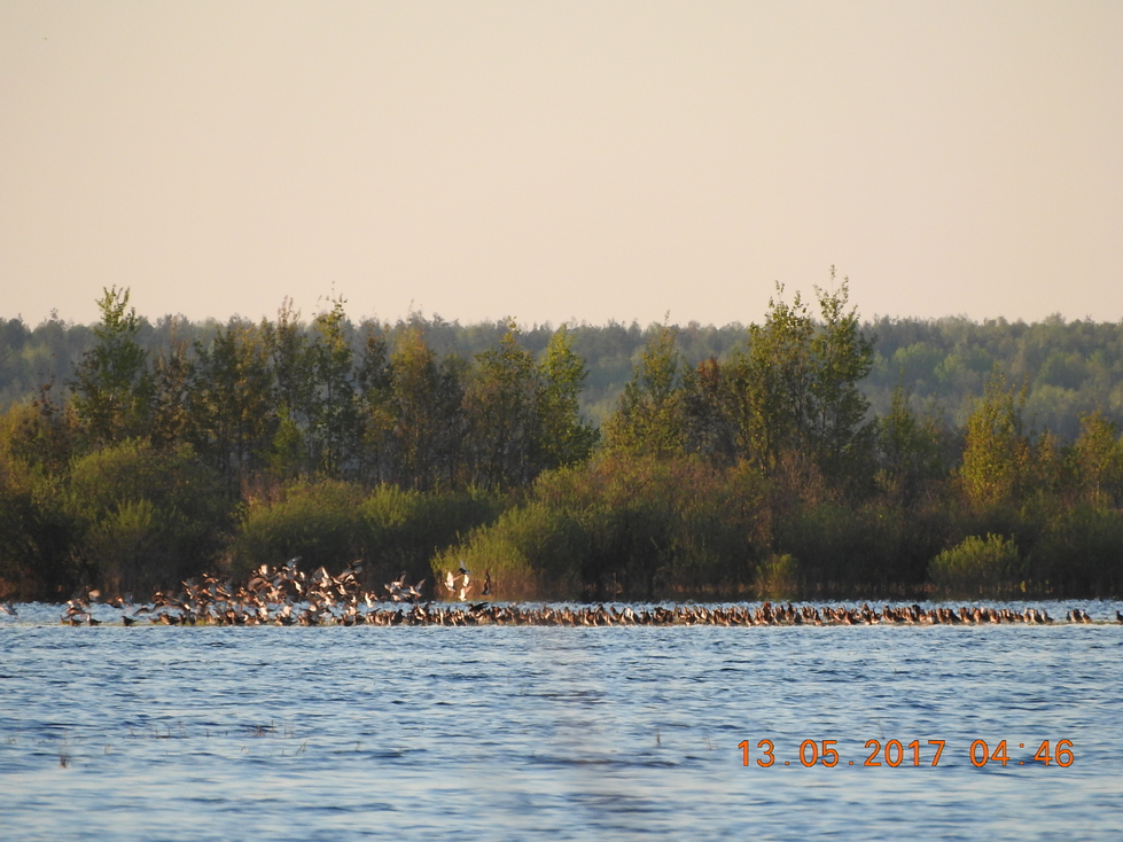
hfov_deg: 2.2
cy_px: 421
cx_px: 562
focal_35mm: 900
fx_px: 29194
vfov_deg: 1.7
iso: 180
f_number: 5.6
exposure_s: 1/250
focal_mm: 161.2
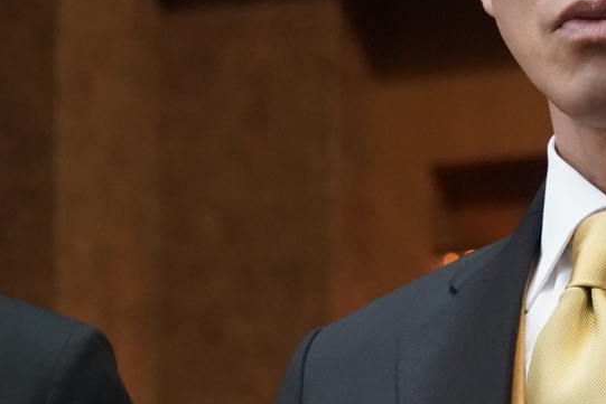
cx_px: 230
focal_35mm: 446
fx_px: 7509
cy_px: 16
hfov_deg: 4.6
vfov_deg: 3.1
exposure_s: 1/125
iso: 10000
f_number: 6.3
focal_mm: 161
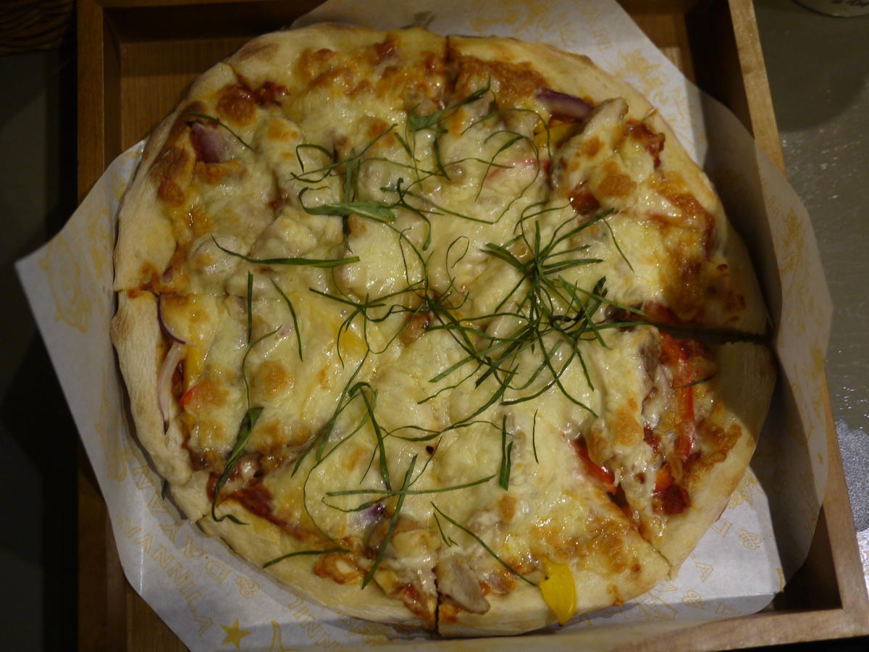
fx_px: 1004
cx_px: 434
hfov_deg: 46.8
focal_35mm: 40
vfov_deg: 36.0
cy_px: 326
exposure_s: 1/60
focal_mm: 20
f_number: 1.7
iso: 400
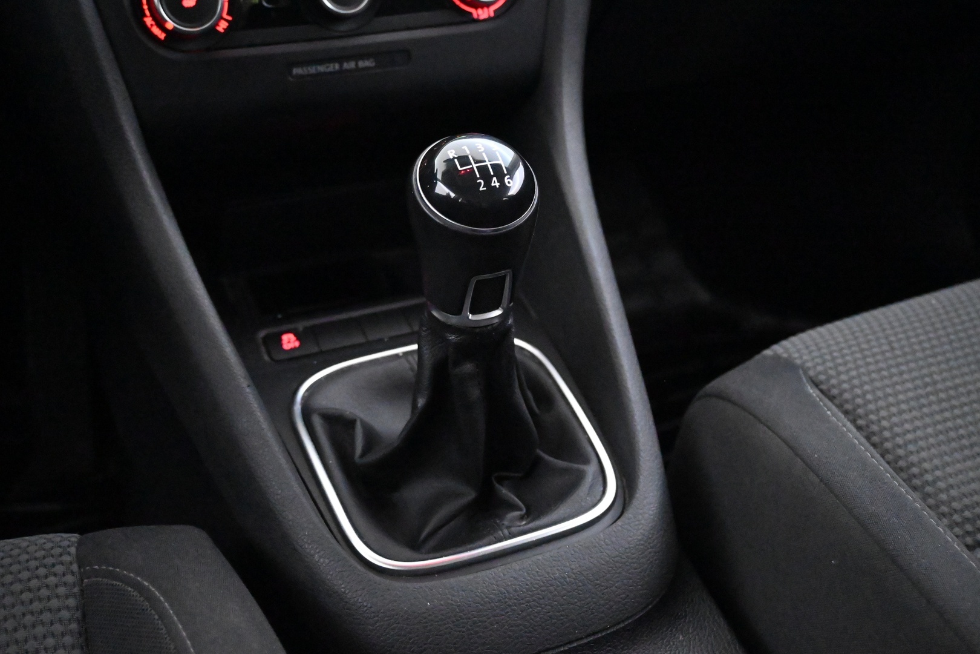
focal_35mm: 39
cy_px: 327
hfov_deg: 49.6
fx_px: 1062
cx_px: 490
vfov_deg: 34.2
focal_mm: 26
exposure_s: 1/40
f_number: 4.5
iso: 18000
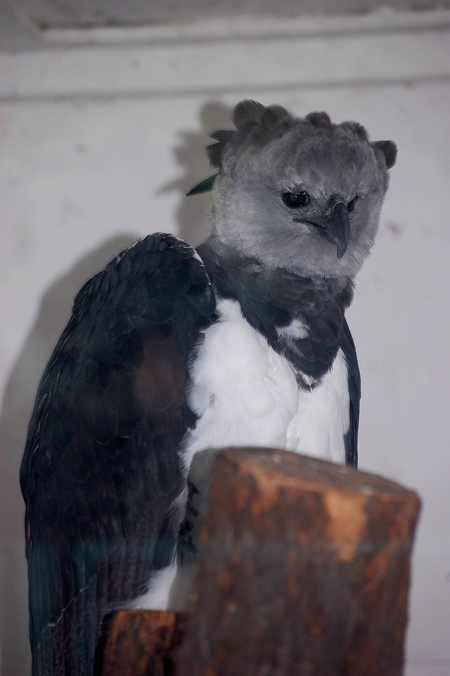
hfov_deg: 6.8
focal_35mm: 202
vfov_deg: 10.2
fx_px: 3803
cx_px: 225
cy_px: 338
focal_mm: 135
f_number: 5
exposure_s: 1/60
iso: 400
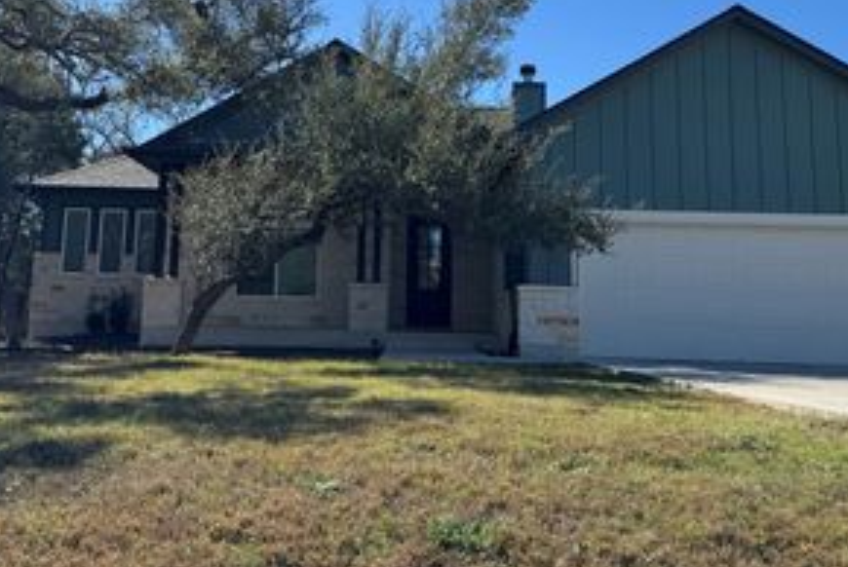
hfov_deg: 45.3
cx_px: 363
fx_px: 1014
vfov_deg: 30.8
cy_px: 156
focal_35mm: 43
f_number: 1.78
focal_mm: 6.76
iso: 80
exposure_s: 1/4049
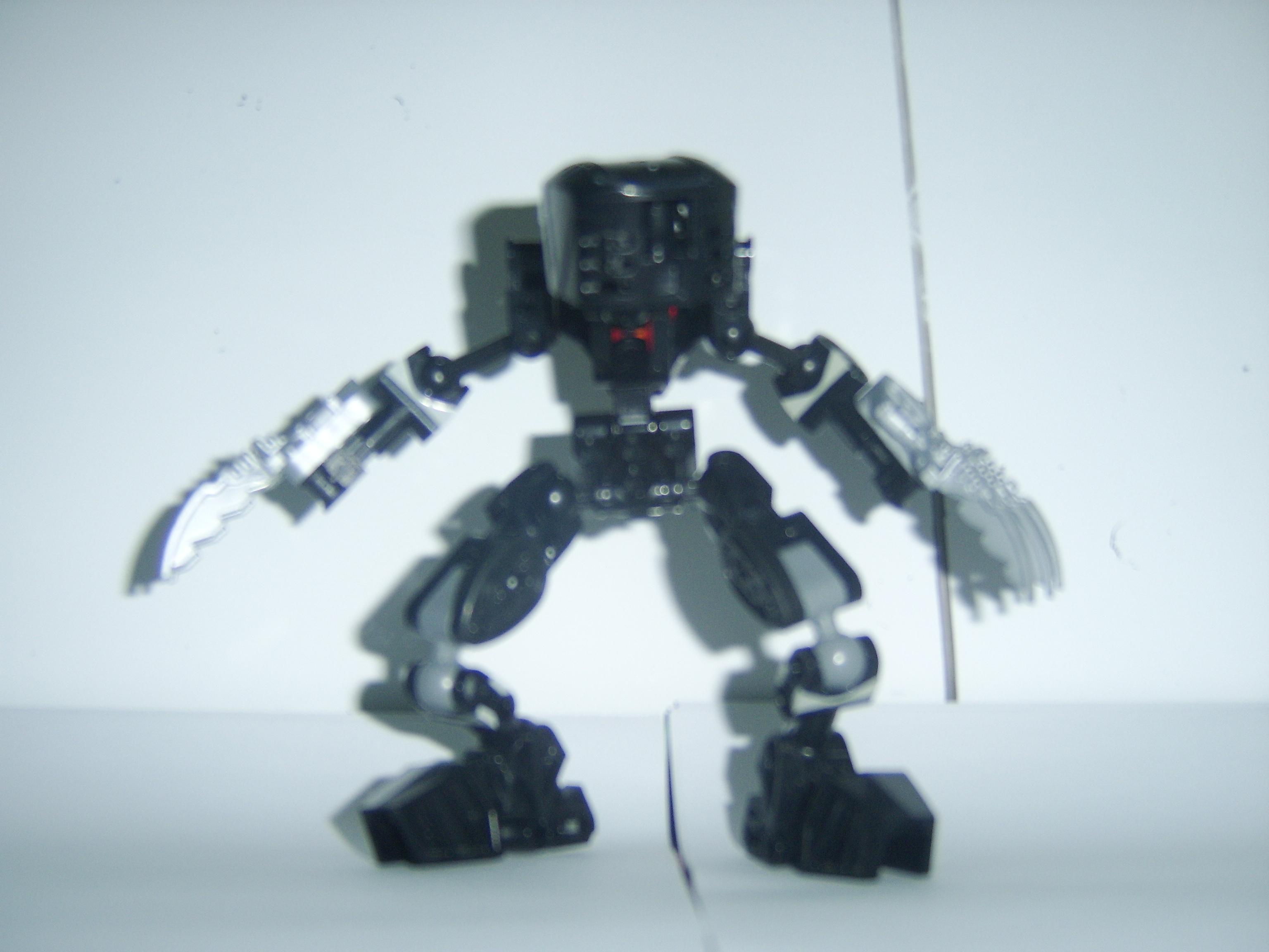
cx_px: 634
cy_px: 476
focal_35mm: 31
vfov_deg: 45.4
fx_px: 1136
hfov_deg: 58.4
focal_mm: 8.13
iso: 141
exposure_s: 1/30
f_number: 2.7
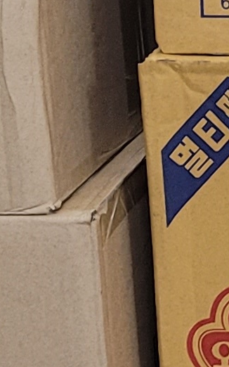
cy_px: 74
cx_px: 630
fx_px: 2128
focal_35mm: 213
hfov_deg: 5.8
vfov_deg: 9.8
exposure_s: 1/60
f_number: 1.8
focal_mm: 5.4
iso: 200
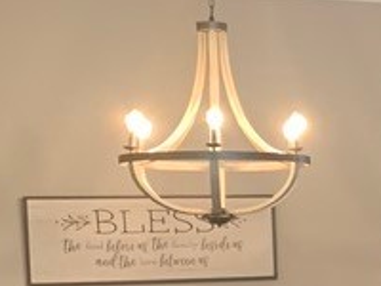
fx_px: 1464
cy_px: 330
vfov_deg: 11.0
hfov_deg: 12.0
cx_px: 912
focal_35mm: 133
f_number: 1.8
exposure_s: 1/60
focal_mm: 4.25
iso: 160
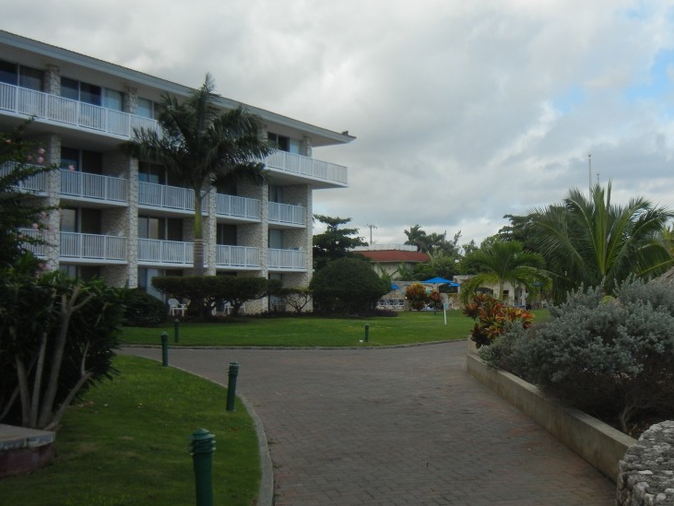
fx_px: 818
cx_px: 463
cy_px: 265
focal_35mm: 42
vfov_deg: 34.4
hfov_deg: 44.0
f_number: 7
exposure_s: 1/266
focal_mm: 5.4
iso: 160
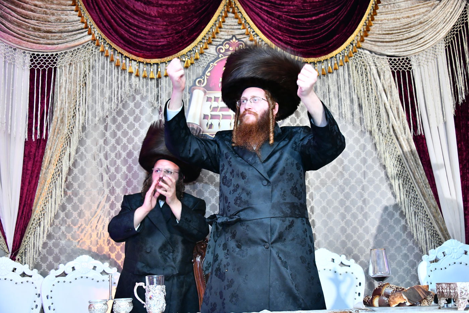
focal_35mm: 44
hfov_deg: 44.5
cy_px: 156
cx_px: 234
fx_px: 573
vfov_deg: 30.5
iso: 3200
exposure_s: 1/160
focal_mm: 44
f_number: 5
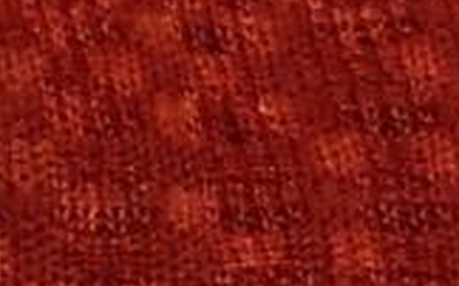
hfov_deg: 6.3
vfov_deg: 4.5
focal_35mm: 293
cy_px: 391
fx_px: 3663
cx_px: -1159
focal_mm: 3.99
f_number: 1.8
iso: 100
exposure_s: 1/50
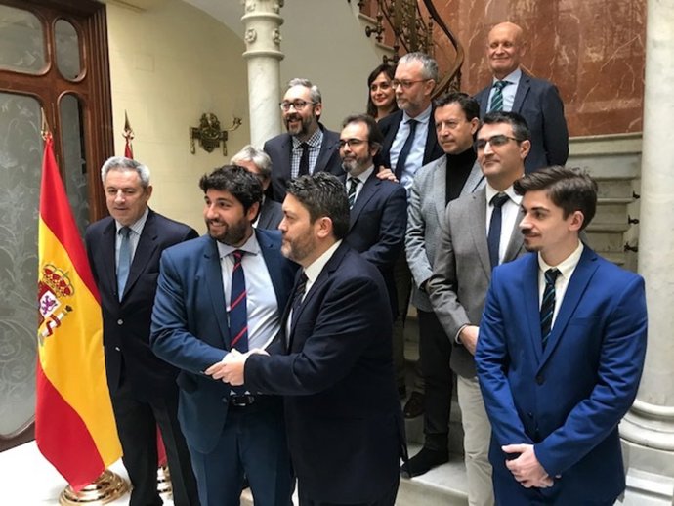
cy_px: 253
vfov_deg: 49.8
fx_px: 545
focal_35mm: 28
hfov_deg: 63.4
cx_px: 337
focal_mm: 3.99
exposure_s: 1/25
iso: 40
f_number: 1.8
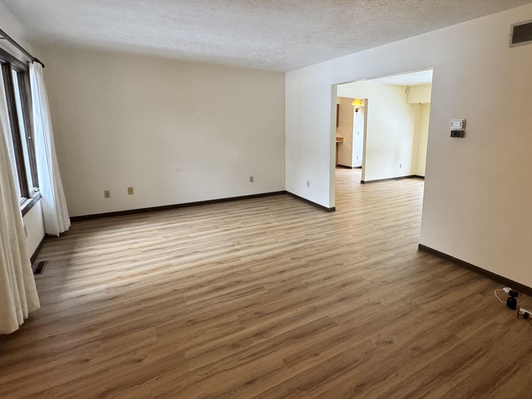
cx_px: 312
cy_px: 175
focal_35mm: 20
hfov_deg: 81.0
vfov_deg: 65.7
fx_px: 307
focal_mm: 2.22
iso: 320
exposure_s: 1/60
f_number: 2.2
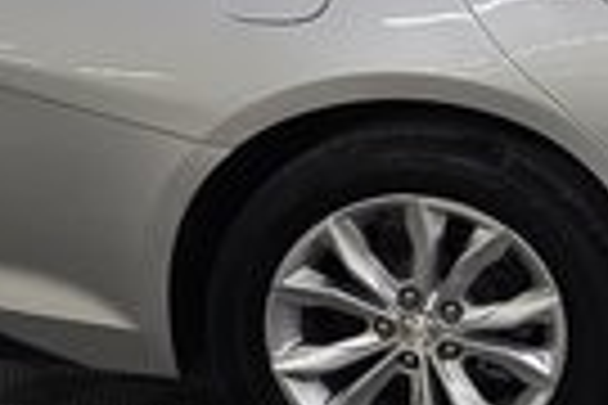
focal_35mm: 113
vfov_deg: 12.1
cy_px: 81
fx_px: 1908
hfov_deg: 15.2
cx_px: 1148
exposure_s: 1/120
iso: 200
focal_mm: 6.3
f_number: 1.7
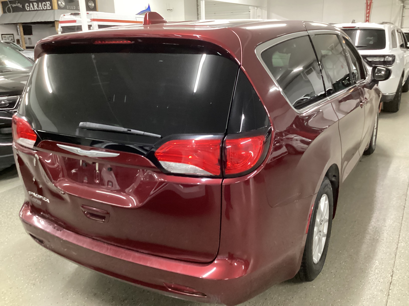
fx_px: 366
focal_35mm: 31
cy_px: 153
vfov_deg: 45.4
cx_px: 204
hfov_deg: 58.4
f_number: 2.4
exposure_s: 1/30
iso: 500
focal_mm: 3.3
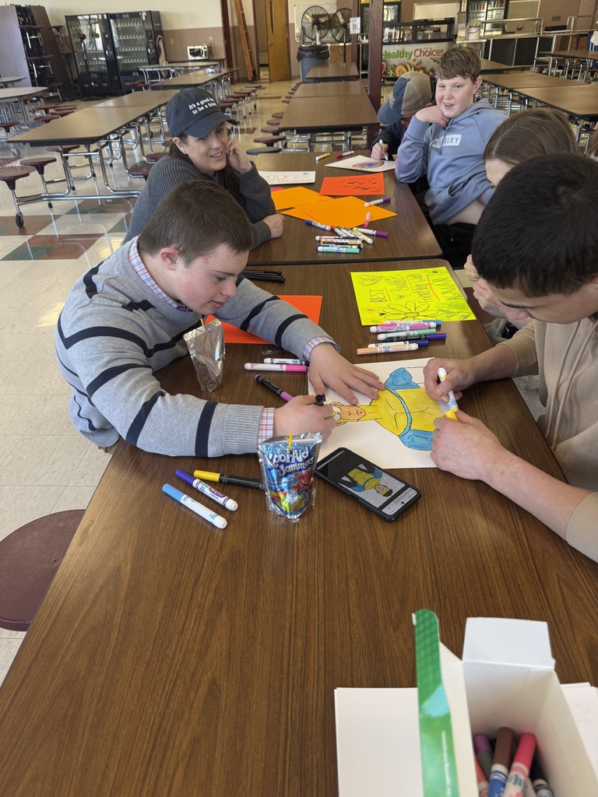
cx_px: 299
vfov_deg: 71.6
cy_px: 398
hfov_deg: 56.8
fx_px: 553
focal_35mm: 24
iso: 125
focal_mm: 6.76
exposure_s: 1/60
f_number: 1.78
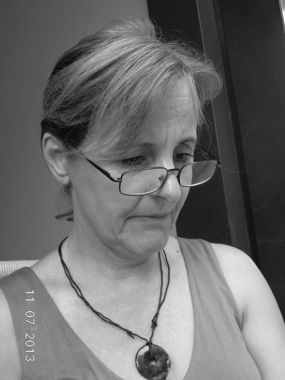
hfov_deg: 29.1
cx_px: 142
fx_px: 549
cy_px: 190
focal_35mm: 50
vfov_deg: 38.2
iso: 400
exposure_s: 1/80
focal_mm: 9
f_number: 3.7
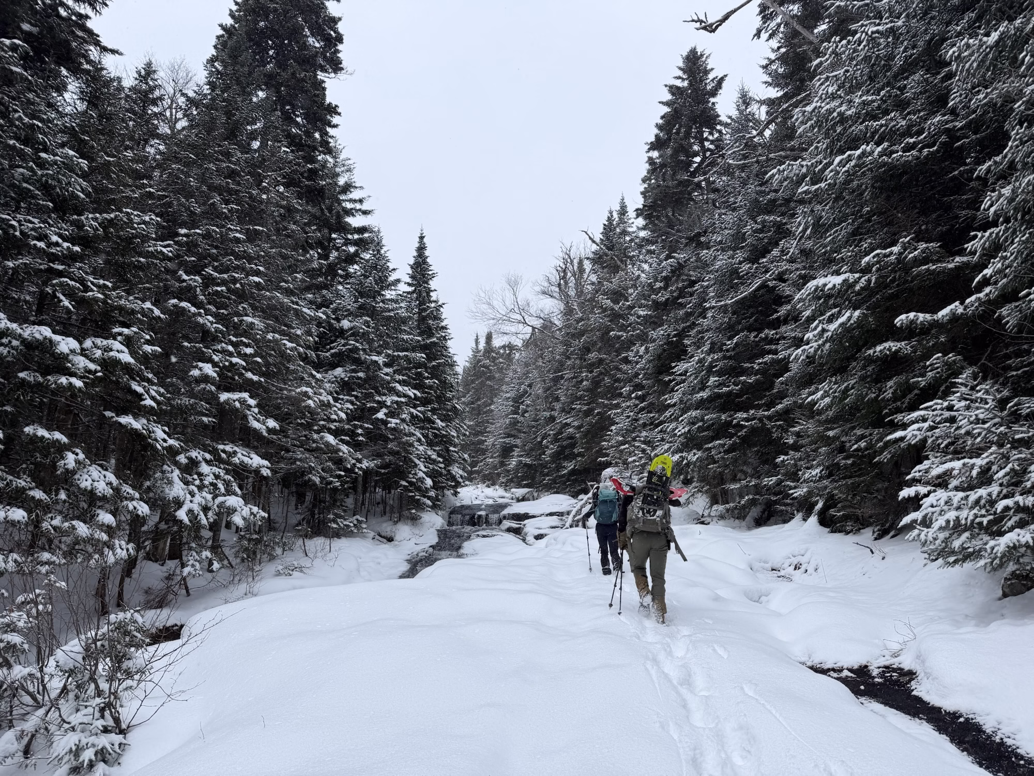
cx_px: 517
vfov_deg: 56.8
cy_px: 388
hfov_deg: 71.6
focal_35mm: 24
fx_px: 717
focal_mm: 6.76
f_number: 1.78
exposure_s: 1/1437
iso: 80
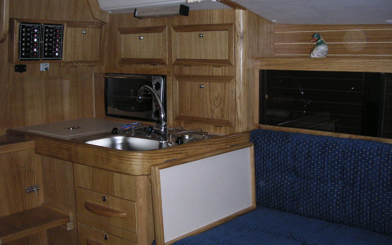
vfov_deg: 31.2
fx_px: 438
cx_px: 196
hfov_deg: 48.2
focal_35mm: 41
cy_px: 131
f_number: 2.8
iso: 160
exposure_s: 1/45
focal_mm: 6
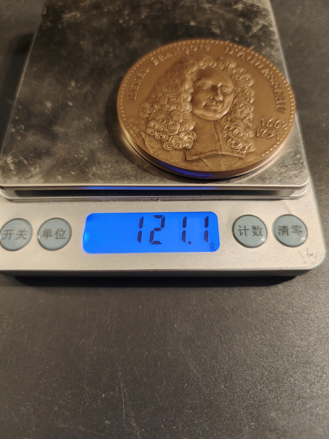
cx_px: 164
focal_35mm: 23
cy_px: 220
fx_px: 291
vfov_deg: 73.9
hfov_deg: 58.9
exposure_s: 1/100
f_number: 1.6
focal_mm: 6.06
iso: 320
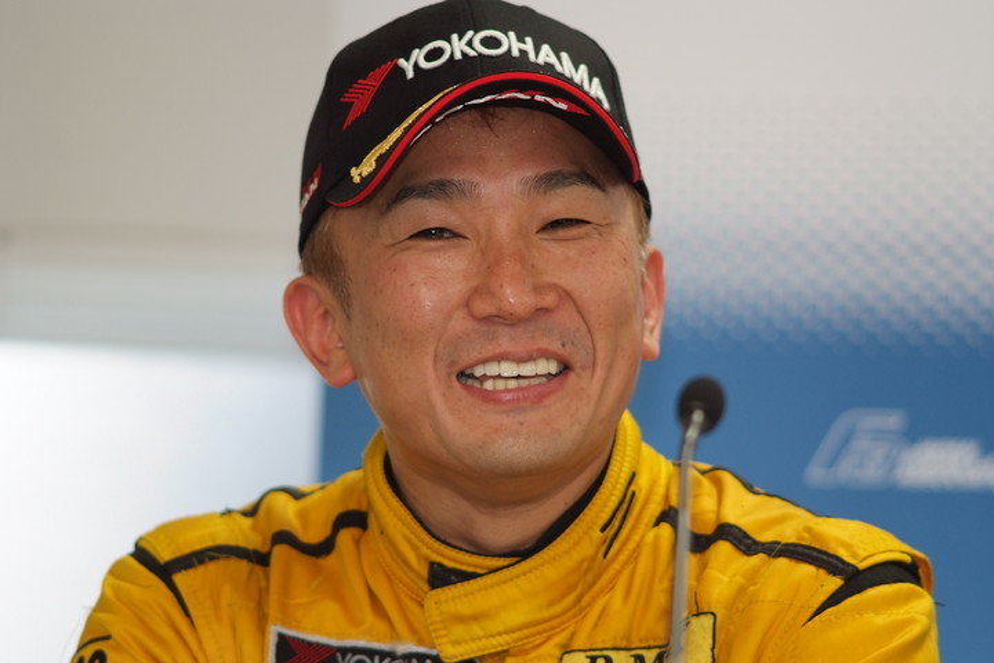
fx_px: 7454
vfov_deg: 5.1
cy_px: 332
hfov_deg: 7.6
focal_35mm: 270
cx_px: 497
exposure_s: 1/125
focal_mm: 180
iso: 800
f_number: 2.8
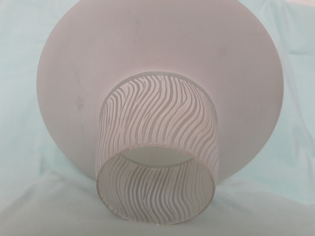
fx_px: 255
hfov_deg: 63.4
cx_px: 158
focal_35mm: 28
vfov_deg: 49.7
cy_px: 118
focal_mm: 3.7
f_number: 1.9
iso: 160
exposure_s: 1/33
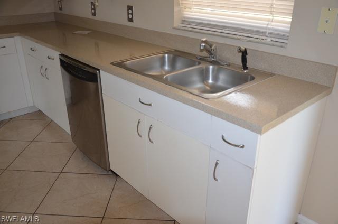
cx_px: 169
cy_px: 112
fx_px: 295
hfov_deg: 59.6
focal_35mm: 32
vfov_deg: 41.5
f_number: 3.8
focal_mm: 21
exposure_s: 1/60
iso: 900
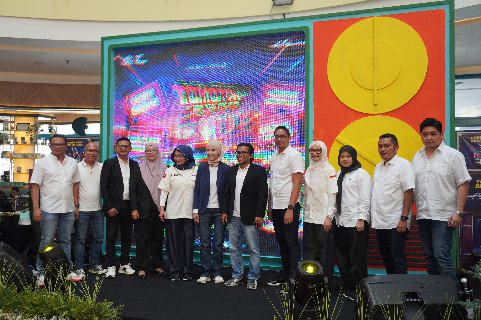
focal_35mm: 36
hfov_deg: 53.1
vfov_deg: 36.9
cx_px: 240
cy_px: 160
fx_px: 481
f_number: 4.5
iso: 640
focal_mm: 24
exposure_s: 1/160
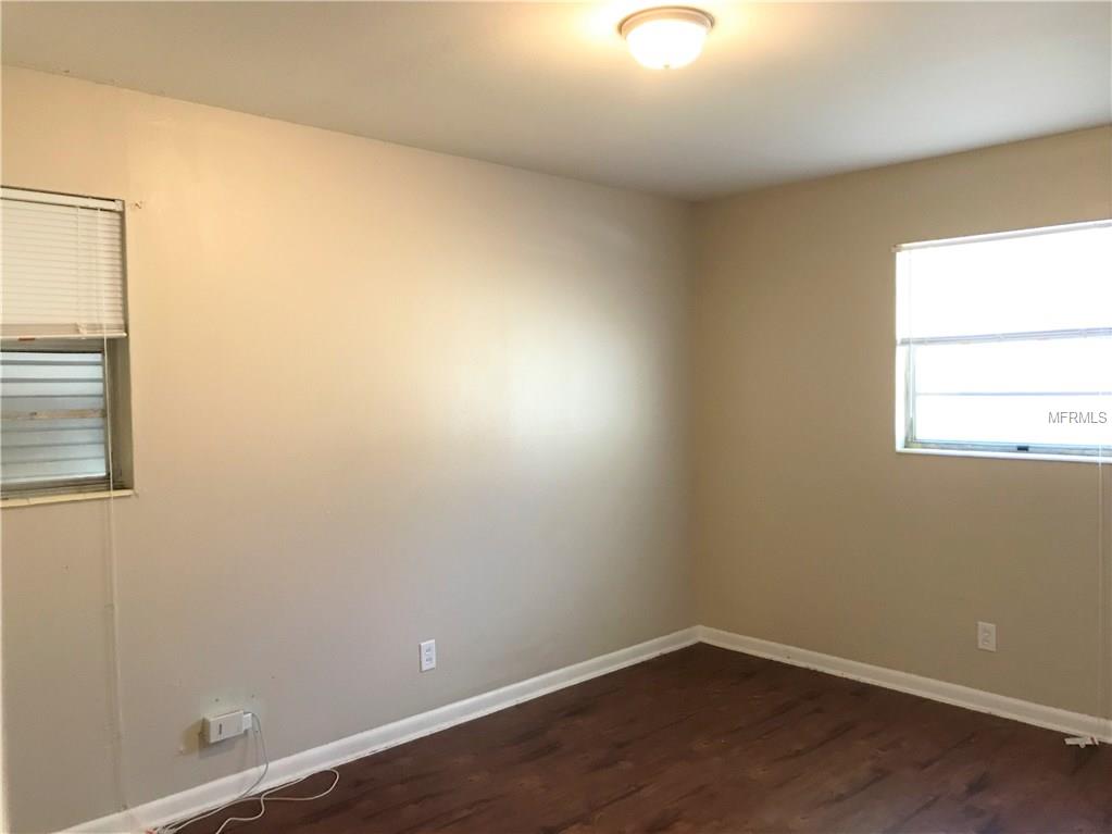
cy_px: 417
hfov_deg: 63.4
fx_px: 899
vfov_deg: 49.7
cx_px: 556
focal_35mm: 28
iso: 64
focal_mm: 3.99
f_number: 1.8
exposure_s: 1/15
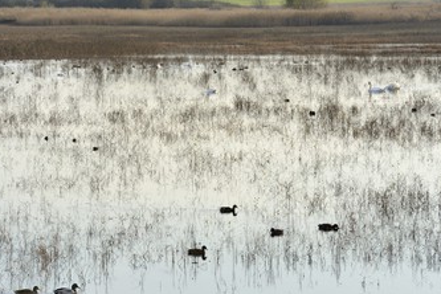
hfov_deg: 8.2
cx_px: 201
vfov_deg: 5.5
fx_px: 3087
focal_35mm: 252
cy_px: 143
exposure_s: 1/250
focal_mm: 200
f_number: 16
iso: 400
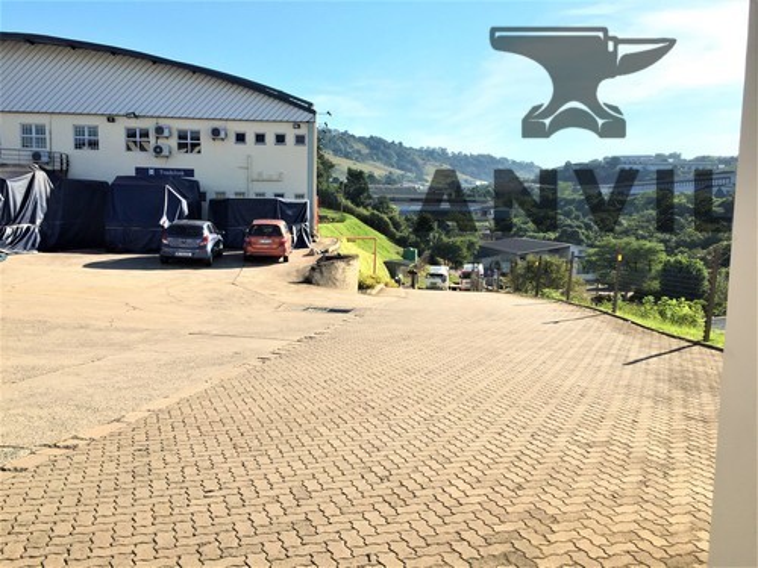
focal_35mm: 29
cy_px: 284
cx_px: 379
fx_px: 635
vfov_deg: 48.2
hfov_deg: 61.7
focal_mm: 4.15
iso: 32
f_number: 2.2
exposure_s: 1/1721
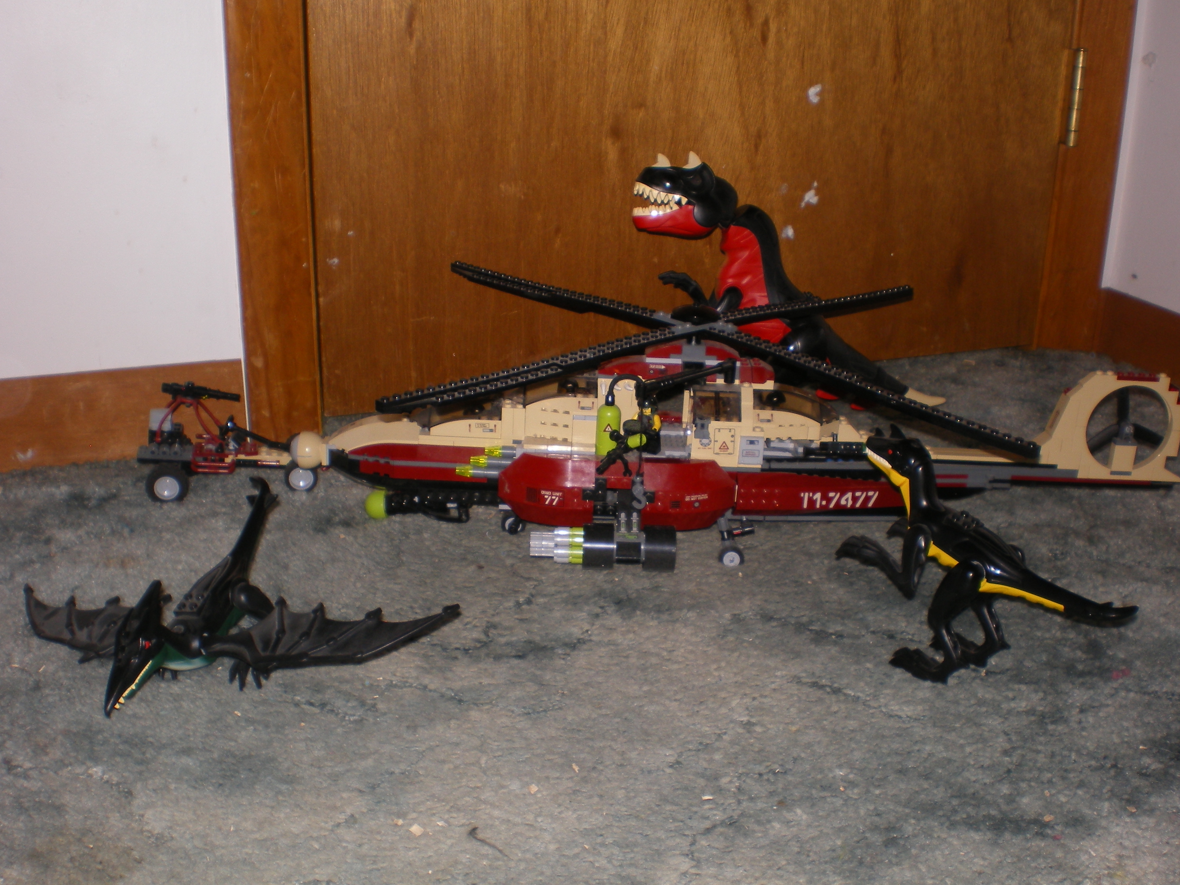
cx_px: 589
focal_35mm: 39
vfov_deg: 36.8
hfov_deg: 47.9
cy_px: 432
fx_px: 1329
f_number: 4.6
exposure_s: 1/30
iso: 64
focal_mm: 6.3
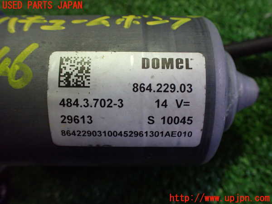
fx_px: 236
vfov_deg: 46.8
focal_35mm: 30
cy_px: 102
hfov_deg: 60.0
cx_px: 136
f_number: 2.3
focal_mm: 5.4
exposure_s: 1/125
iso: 800
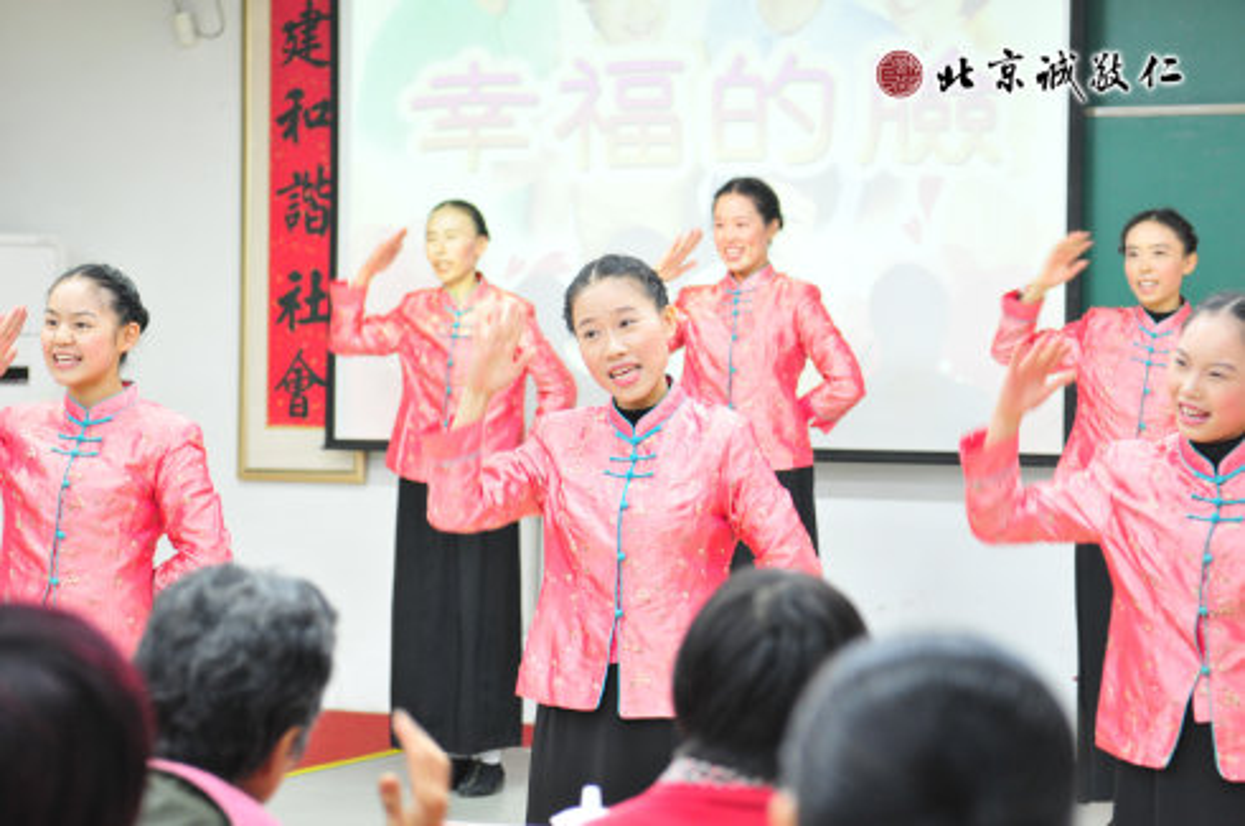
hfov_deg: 19.5
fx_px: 3625
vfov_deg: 13.0
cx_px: 622
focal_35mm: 105
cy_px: 413
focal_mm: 70
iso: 640
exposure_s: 1/40
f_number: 3.2
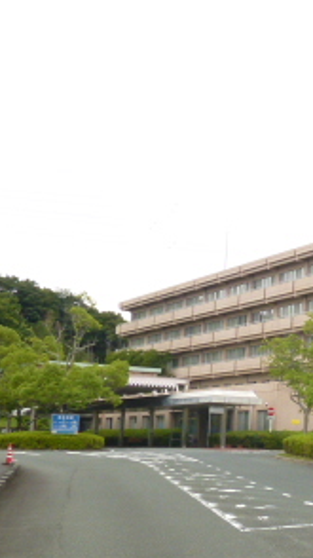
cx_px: 467
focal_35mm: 57
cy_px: 279
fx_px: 842
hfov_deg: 18.6
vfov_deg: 36.6
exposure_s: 1/250
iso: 100
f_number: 4
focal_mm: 4.3
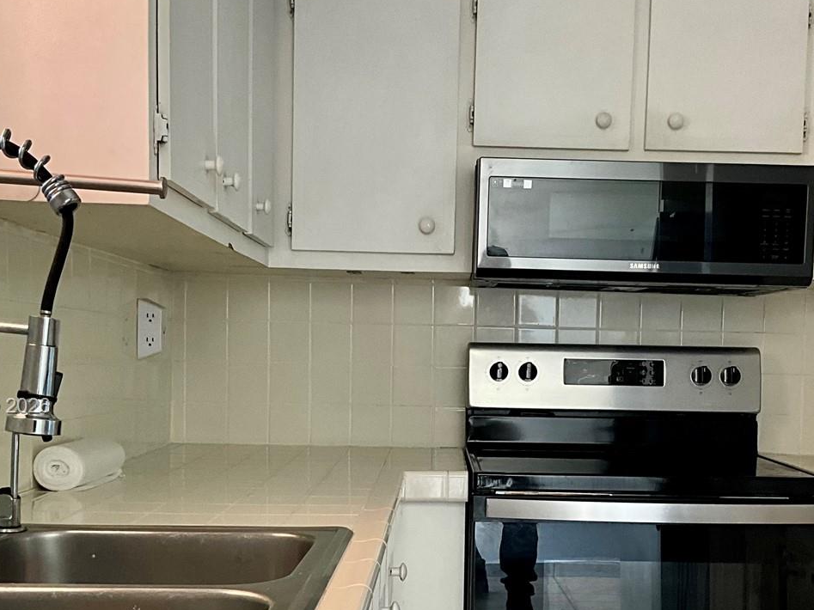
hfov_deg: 38.8
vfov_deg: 29.5
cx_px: 470
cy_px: 407
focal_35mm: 49
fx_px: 1152
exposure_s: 1/60
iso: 100
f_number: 1.8
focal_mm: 3
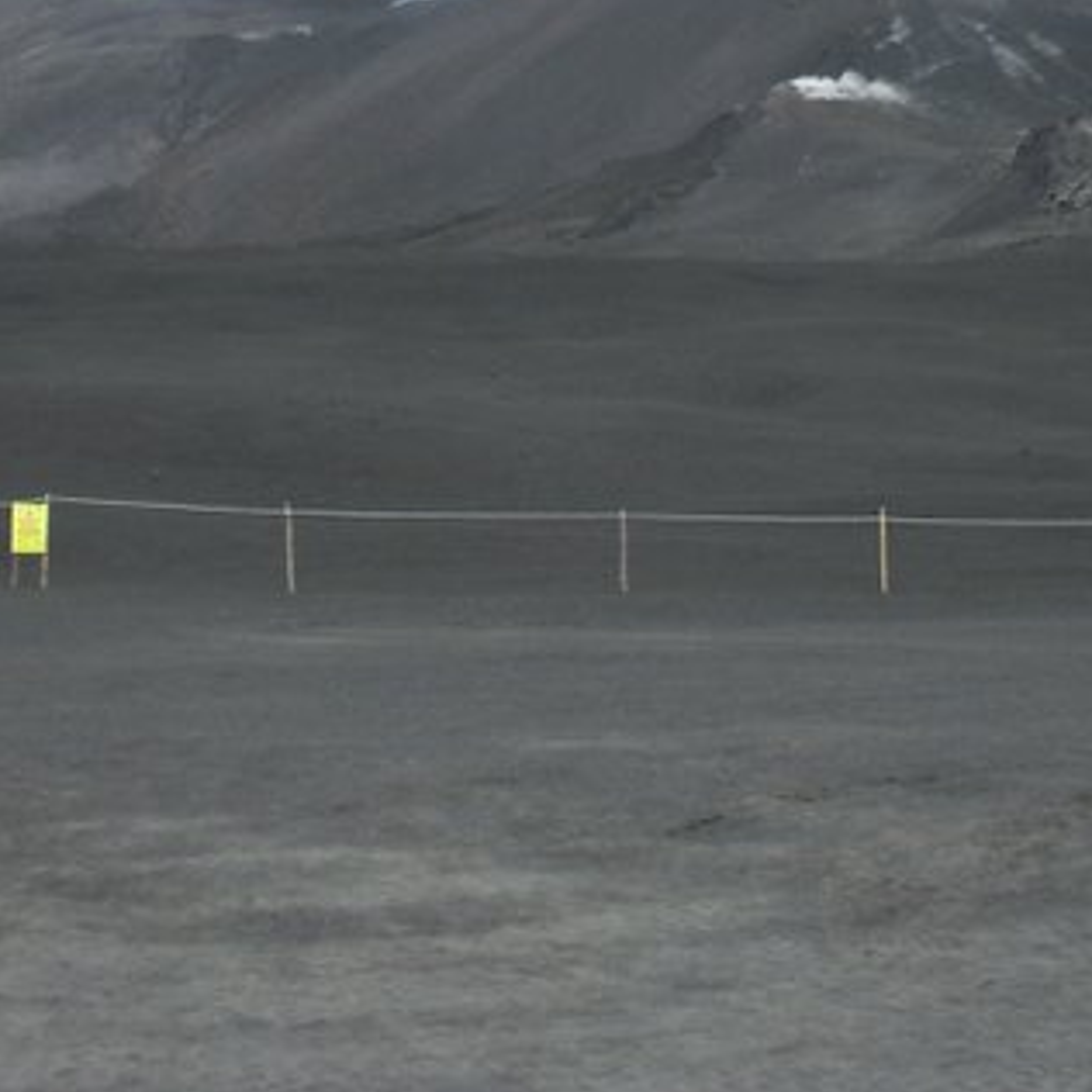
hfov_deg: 20.3
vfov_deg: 19.9
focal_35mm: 85
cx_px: 767
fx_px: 3034
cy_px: 59
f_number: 8
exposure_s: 1/200
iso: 100
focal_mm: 6.2
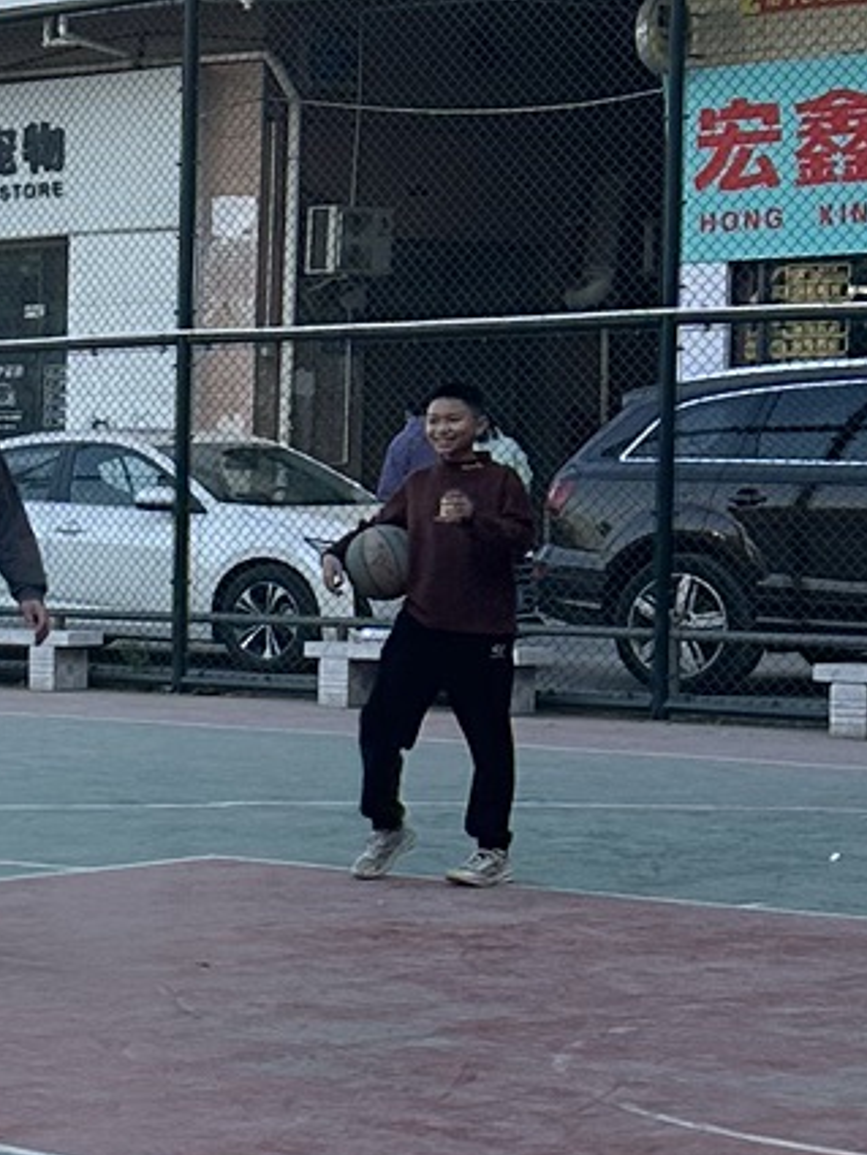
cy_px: 783
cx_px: -788
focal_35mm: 113
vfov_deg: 17.4
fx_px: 3772
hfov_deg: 11.9
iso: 80
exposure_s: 1/1473
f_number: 1.78
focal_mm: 6.86
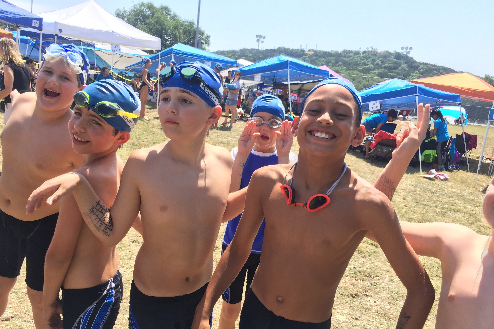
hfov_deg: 60.3
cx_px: 243
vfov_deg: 42.2
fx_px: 425
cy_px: 190
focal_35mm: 31
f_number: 2.2
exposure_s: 1/898
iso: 32
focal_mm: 4.15
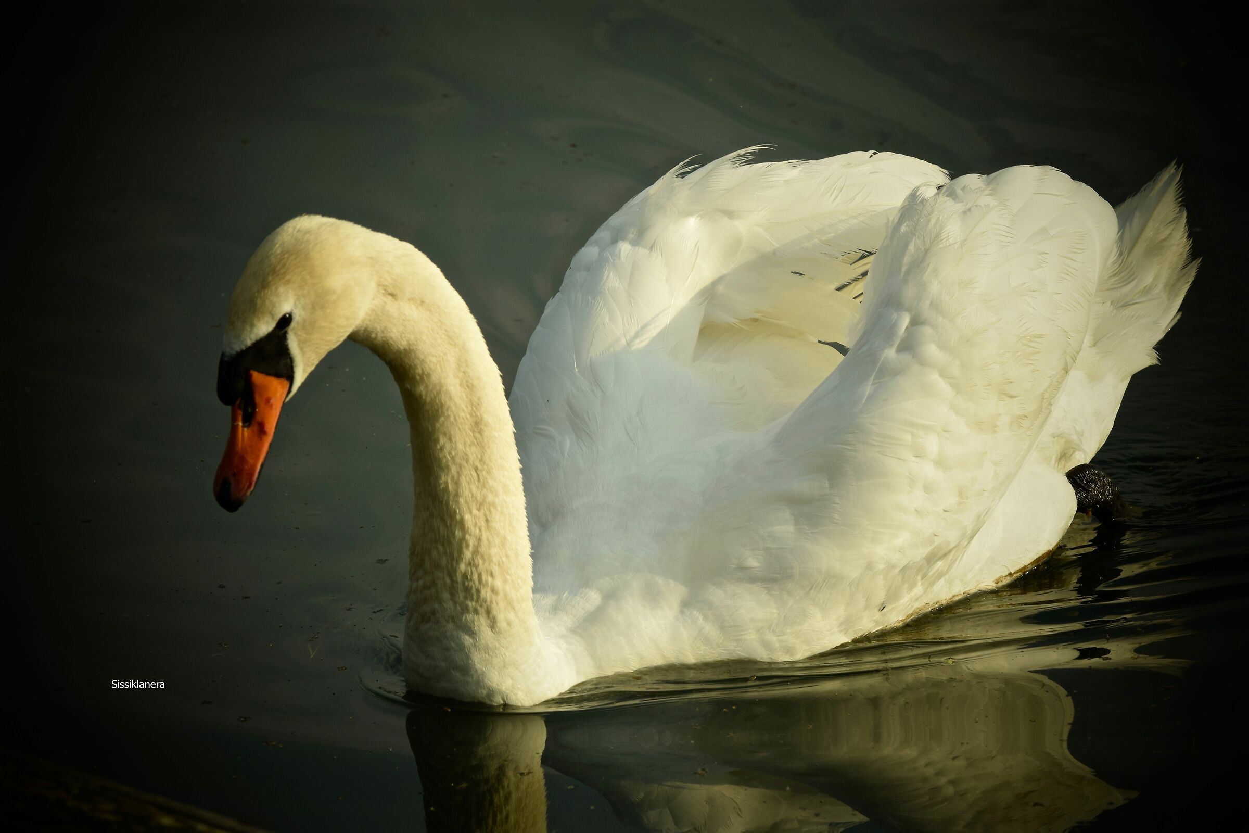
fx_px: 10408
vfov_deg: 4.6
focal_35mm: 300
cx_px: 624
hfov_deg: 6.9
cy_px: 416
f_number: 8
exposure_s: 1/1000
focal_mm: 200
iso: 200
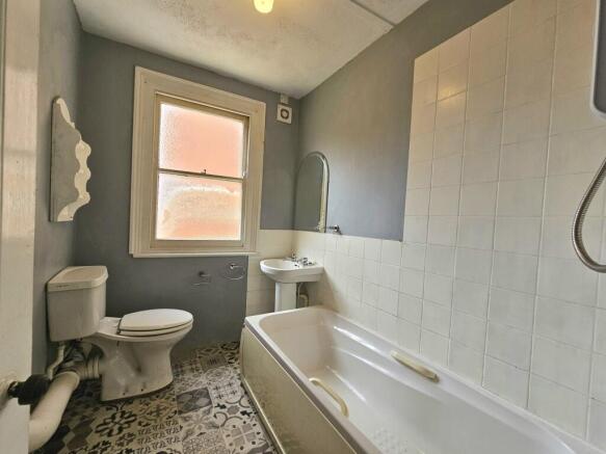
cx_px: 303
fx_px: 228
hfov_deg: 106.2
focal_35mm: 13
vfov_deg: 89.9
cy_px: 227
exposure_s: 1/120
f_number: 2.2
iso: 64
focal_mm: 2.2
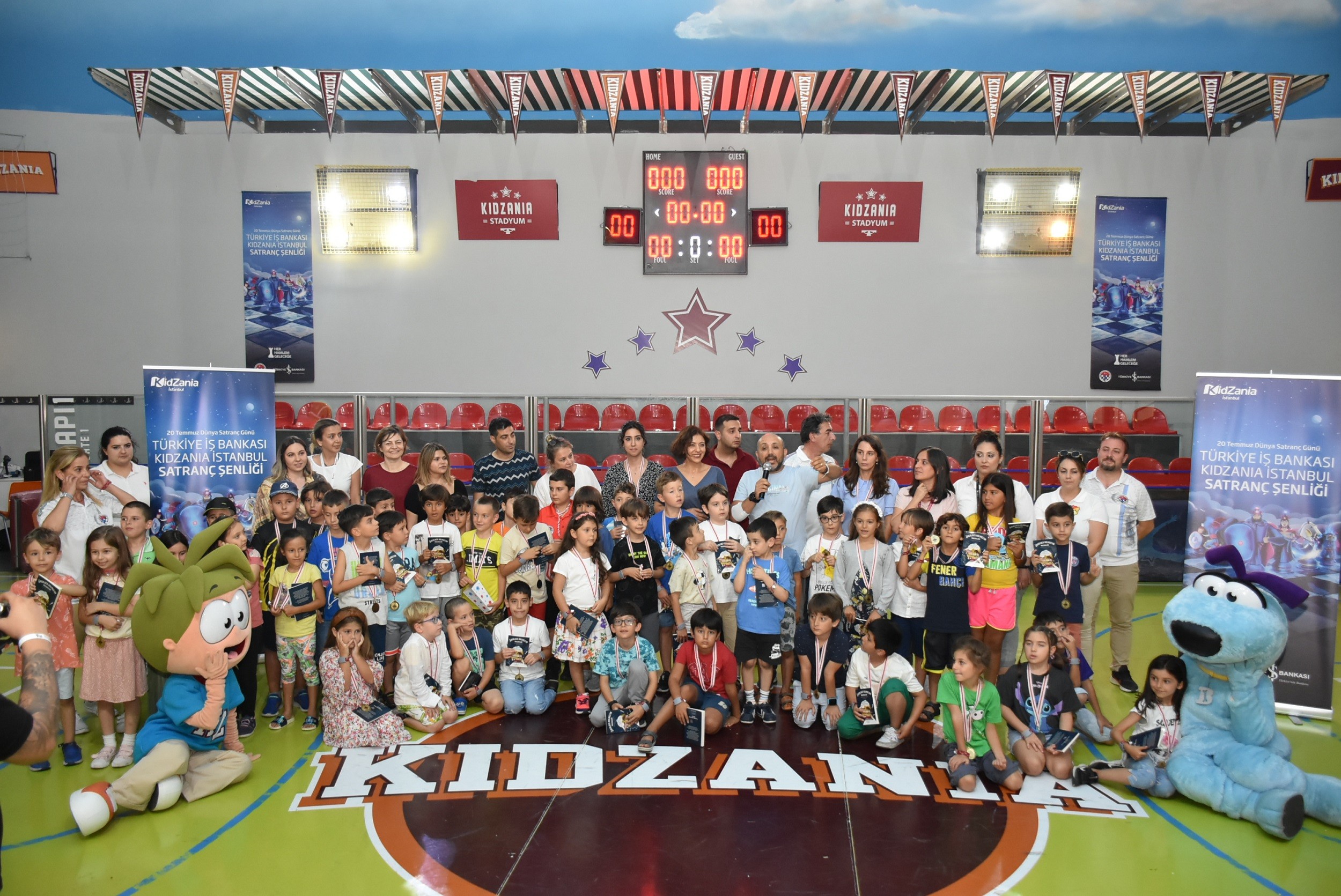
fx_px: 1006
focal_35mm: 27
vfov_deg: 48.0
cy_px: 448
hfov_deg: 67.3
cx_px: 670
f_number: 4
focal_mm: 18
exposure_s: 1/60
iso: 1800
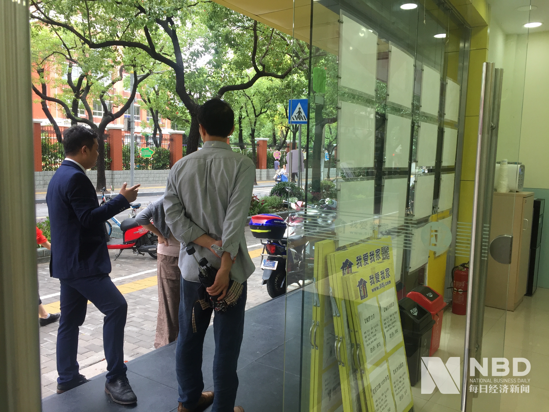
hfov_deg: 61.7
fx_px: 460
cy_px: 206
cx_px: 274
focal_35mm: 29
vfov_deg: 48.2
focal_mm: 4.15
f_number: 2.2
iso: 50
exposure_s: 1/100
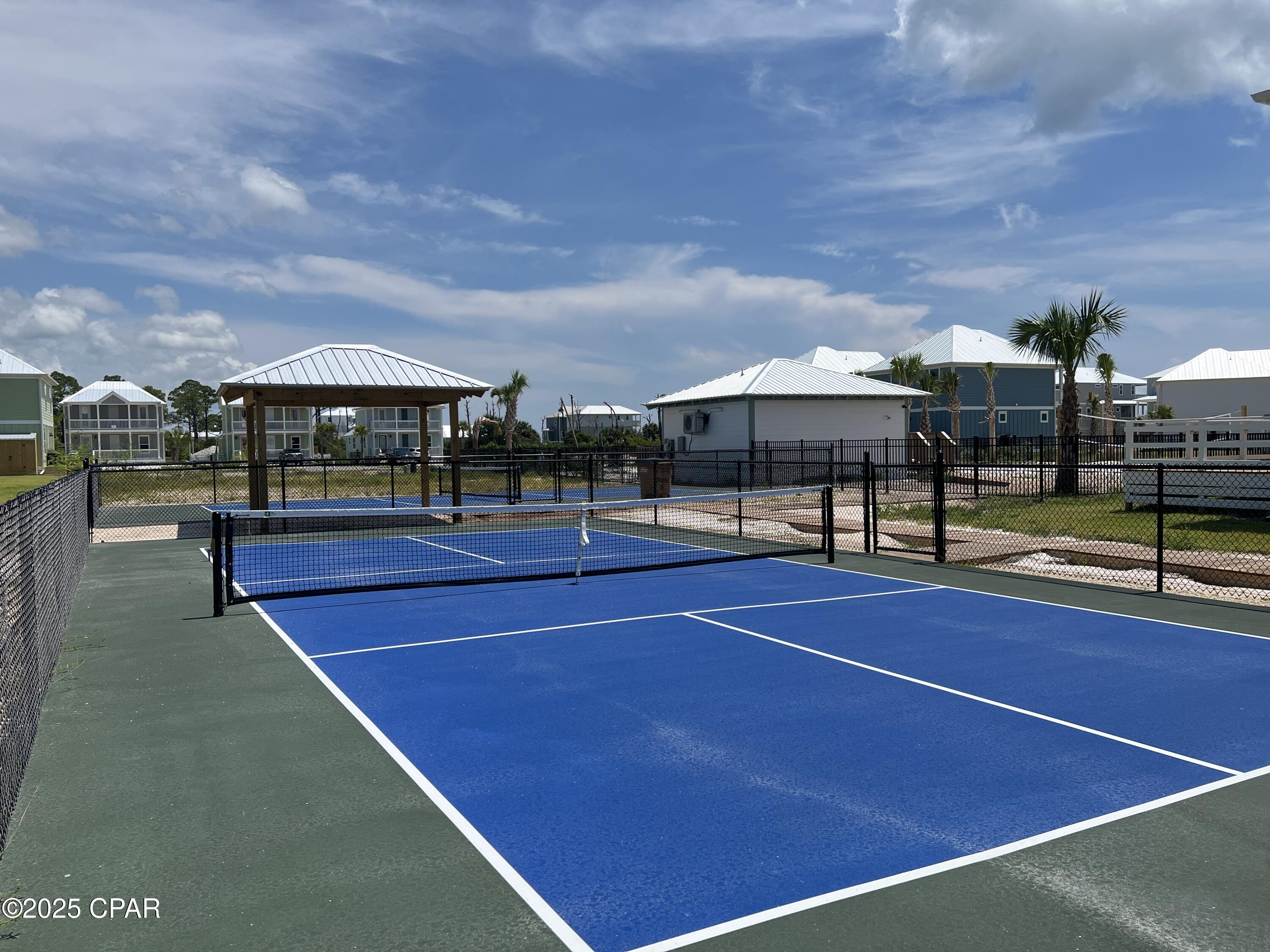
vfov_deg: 53.1
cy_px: 476
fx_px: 954
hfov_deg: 67.3
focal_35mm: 26
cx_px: 635
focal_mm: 5.7
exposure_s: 1/8000
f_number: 1.5
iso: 50
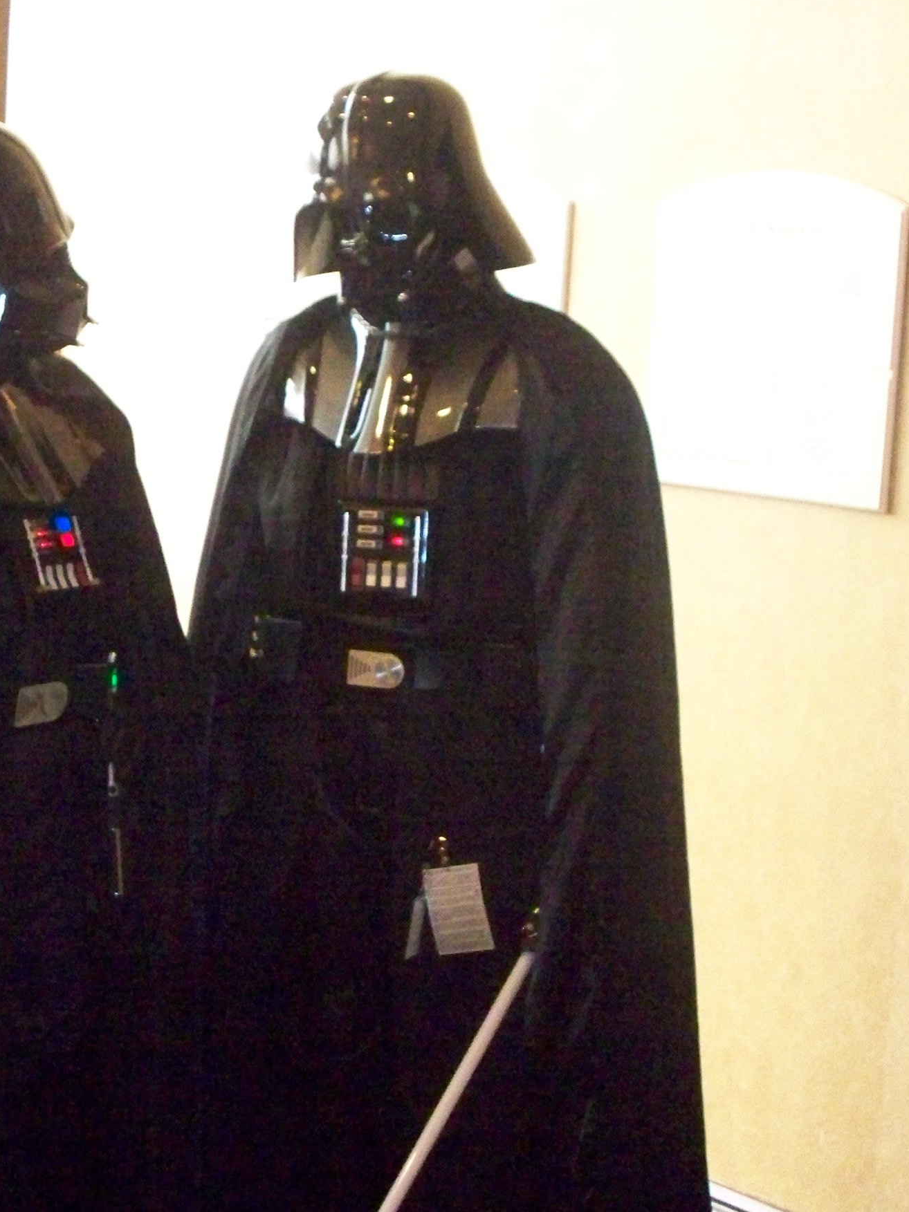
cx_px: 313
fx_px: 2662
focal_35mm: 76
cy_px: 576
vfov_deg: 25.7
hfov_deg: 19.3
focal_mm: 9.86
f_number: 2.9
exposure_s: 1/60
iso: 1600
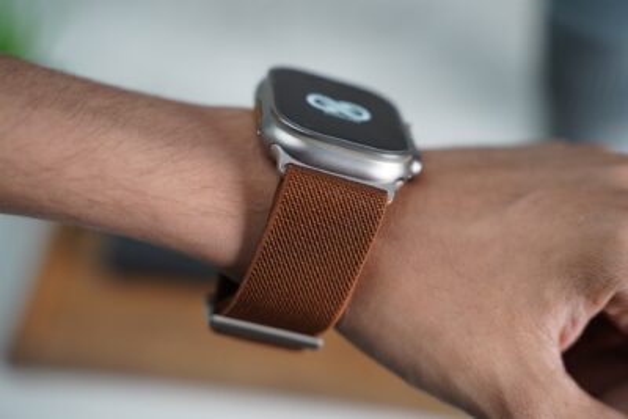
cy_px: 210
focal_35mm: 62
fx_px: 1082
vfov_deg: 21.9
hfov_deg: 32.4
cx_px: 314
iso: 1600
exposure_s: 1/90
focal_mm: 62
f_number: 4
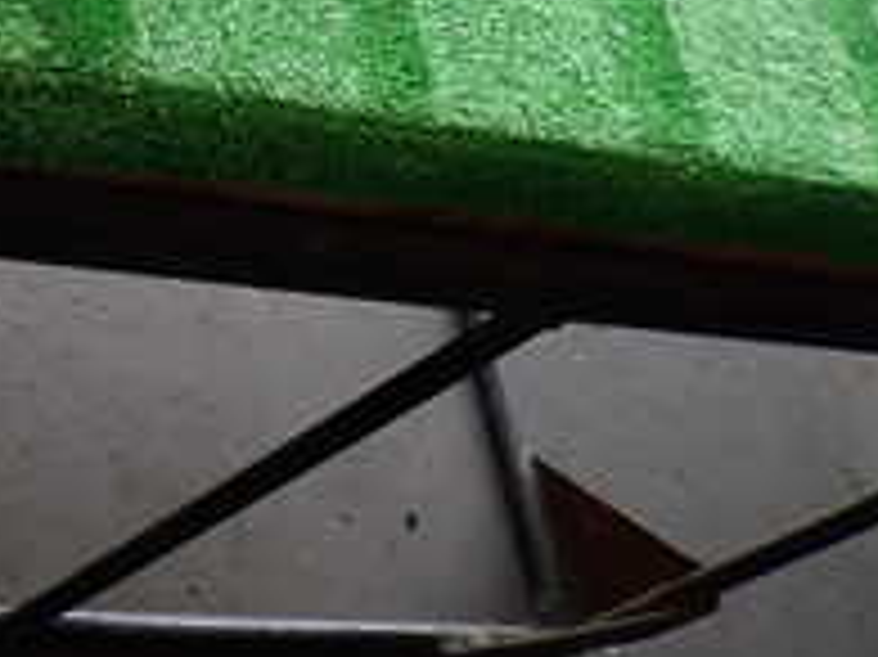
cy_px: -140
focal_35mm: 77
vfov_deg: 18.1
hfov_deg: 23.5
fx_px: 1952
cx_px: -126
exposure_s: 1/60
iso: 200
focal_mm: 4.5
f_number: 2
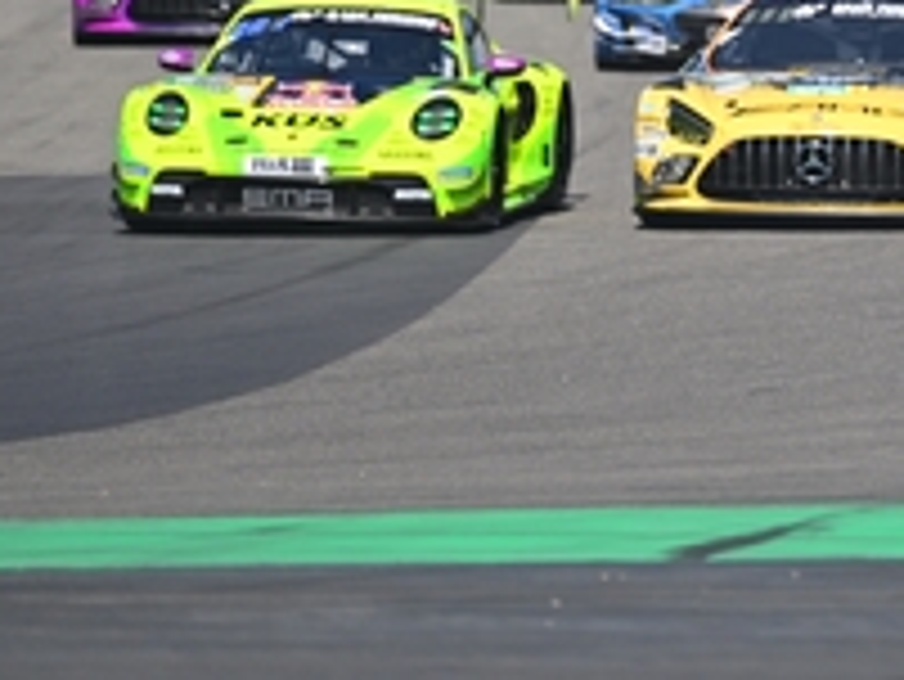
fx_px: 22525
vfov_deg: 1.7
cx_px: 895
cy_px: -95
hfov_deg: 2.3
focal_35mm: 862
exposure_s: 1/5000
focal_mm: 300
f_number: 2.8
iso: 180
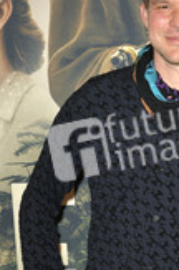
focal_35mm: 123
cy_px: 225
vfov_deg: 16.5
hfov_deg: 11.0
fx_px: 921
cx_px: 181
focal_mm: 50
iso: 250
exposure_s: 1/250
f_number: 5.6
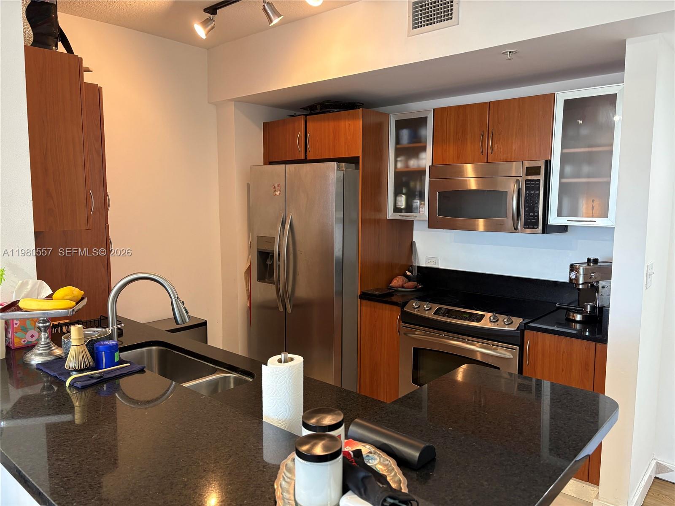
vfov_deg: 53.1
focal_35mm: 26
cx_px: 338
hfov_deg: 67.3
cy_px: 253
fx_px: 507
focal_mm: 5.96
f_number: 1.6
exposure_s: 1/60
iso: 125
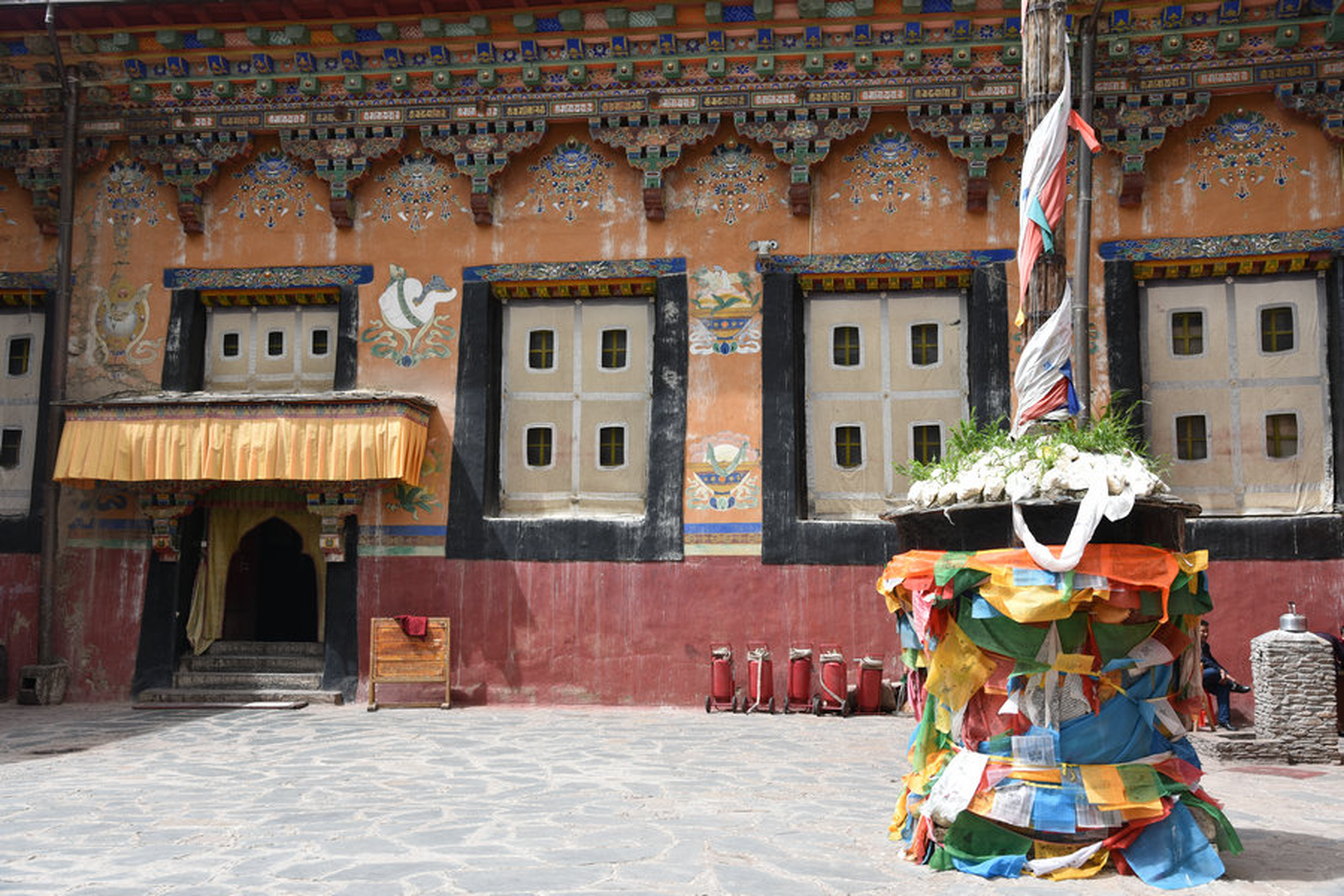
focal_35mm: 35
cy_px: 448
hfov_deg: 54.4
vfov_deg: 37.9
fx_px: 1307
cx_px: 672
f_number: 8
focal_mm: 35
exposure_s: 1/250
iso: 200
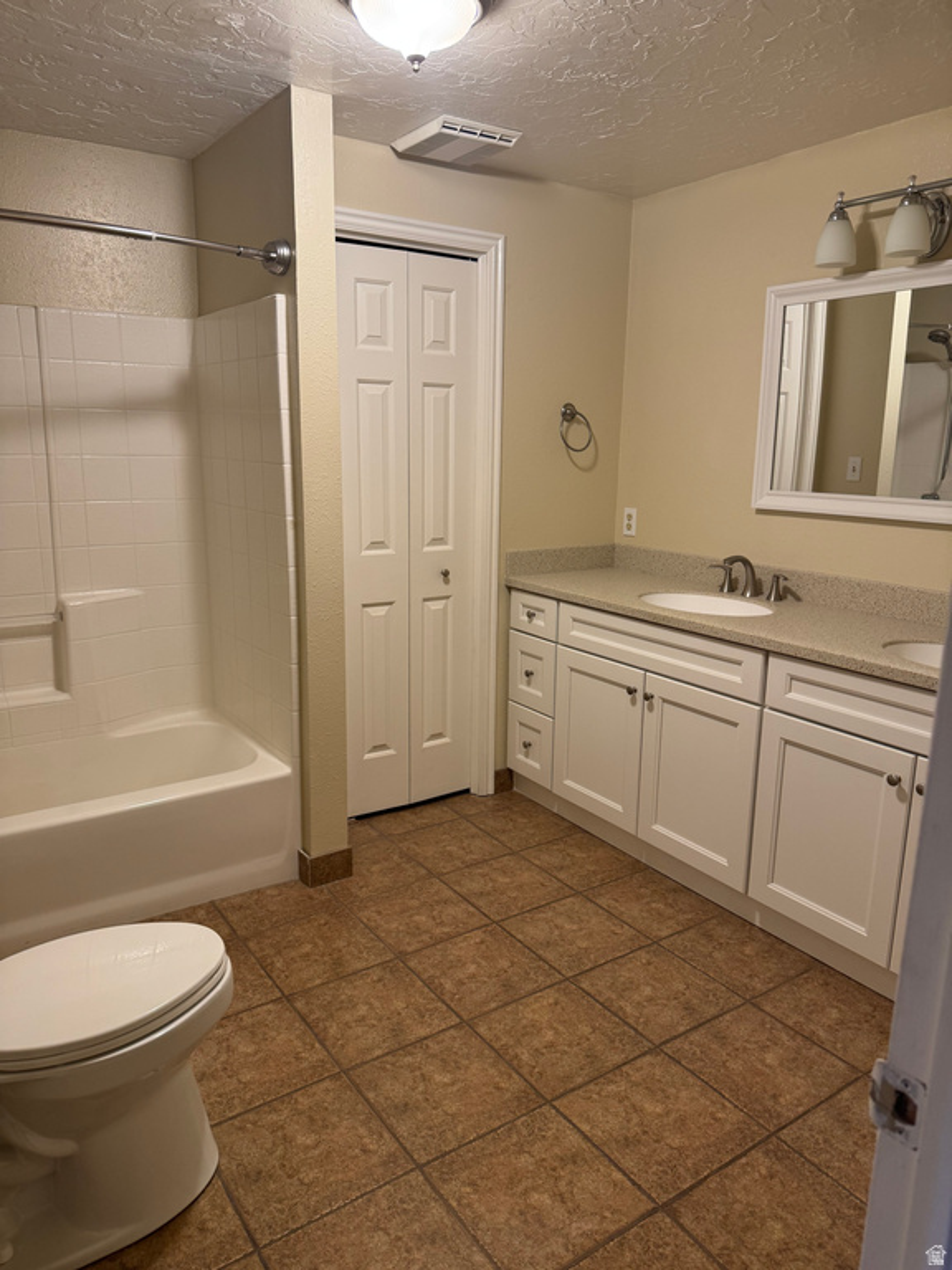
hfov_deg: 56.8
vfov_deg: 71.6
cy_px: 635
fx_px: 880
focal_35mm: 24
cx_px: 476
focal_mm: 6.76
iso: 125
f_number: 1.78
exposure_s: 1/60
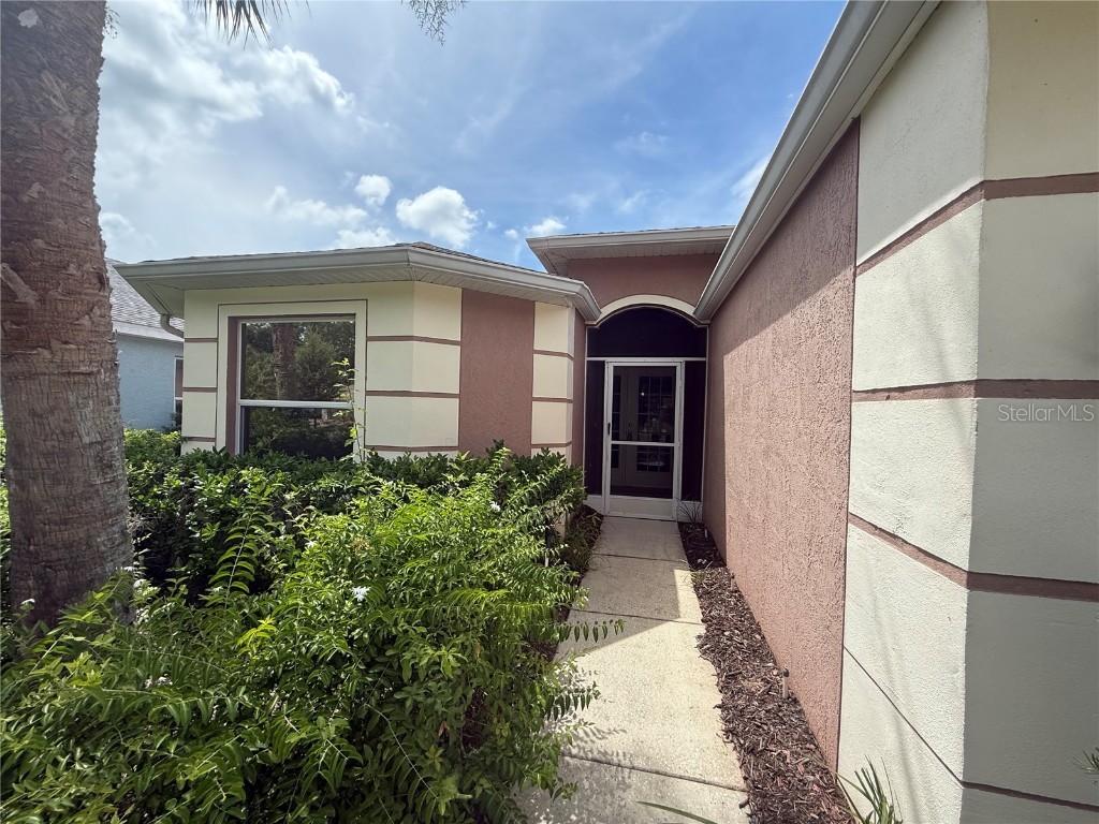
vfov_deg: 85.7
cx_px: 550
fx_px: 444
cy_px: 412
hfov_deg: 102.1
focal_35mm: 14
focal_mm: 2.22
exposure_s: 1/1312
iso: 64
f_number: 2.2
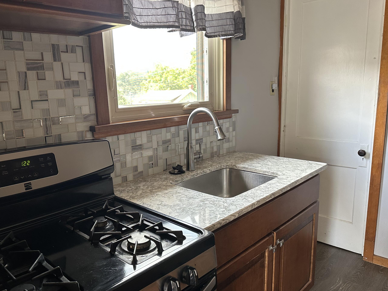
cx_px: 164
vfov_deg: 49.8
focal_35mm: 28
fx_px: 314
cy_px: 147
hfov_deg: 63.1
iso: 250
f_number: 1.78
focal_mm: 6.86
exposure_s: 1/113
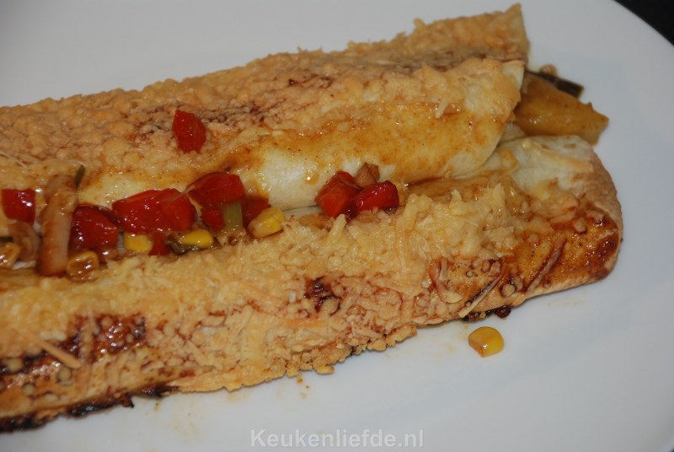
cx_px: 337
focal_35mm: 135
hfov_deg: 15.2
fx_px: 2531
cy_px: 226
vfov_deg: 10.2
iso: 160
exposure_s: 1/60
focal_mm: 90
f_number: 5.6
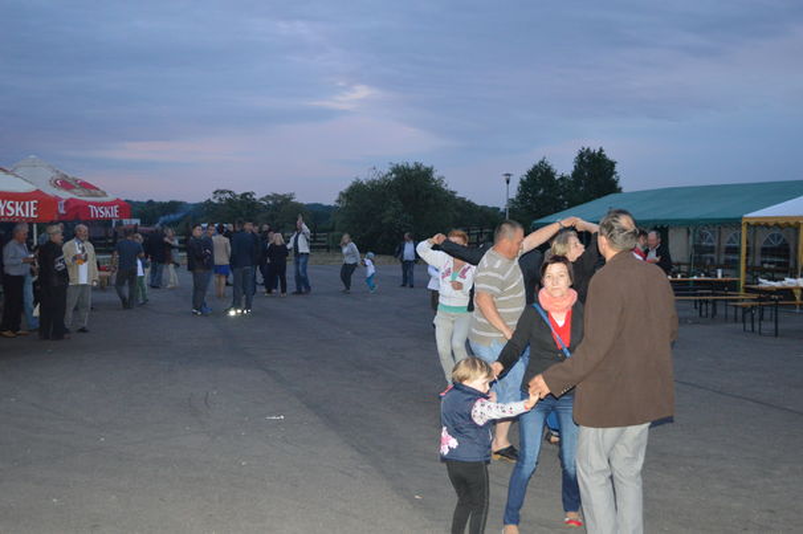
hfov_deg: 43.6
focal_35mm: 45
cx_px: 402
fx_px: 1003
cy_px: 267
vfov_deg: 29.8
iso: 1600
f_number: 4.5
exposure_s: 1/60
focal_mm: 30
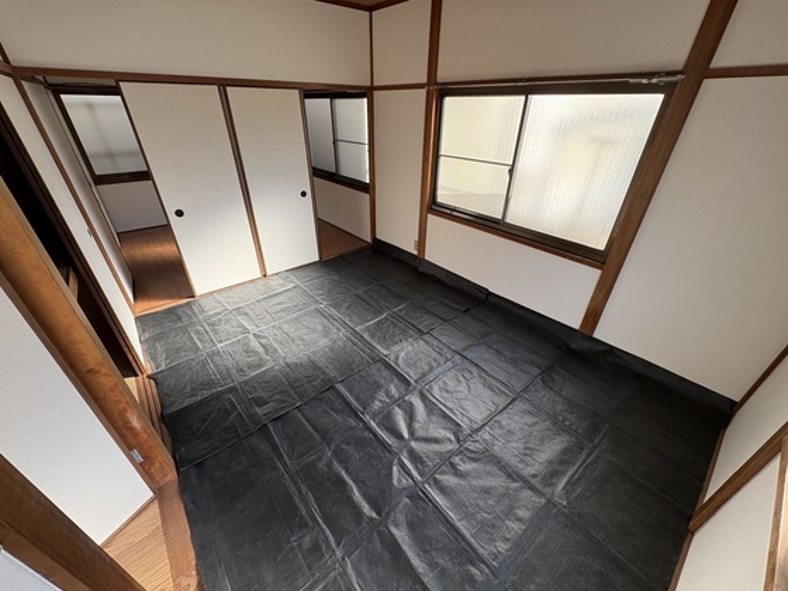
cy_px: 296
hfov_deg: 102.1
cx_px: 394
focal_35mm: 14
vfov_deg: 85.7
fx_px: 319
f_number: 2.2
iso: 64
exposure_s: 1/159
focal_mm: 2.22
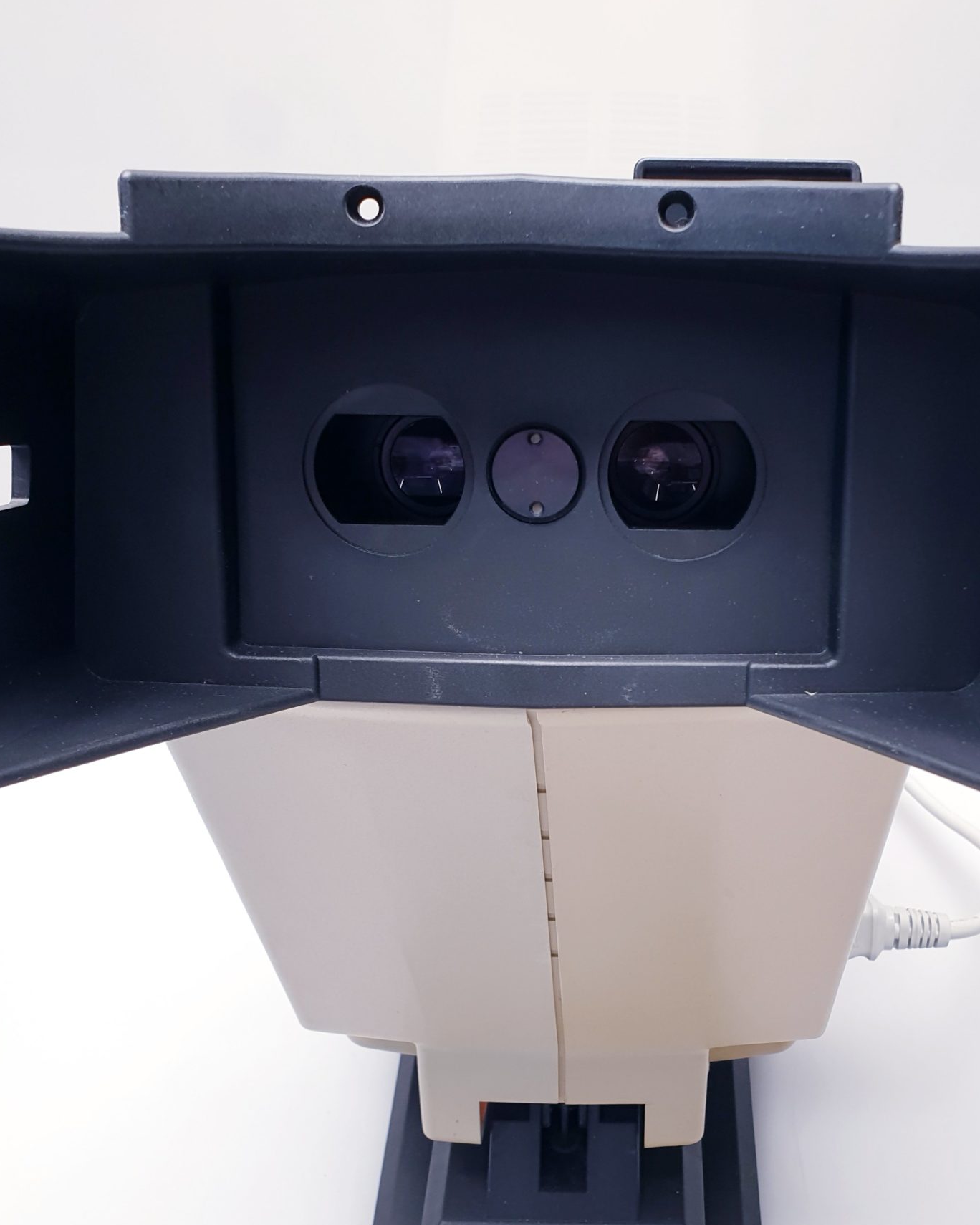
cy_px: 686
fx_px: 1378
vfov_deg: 47.8
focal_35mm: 38
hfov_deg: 38.8
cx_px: 626
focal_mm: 4.3
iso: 50
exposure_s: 1/50
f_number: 2.4
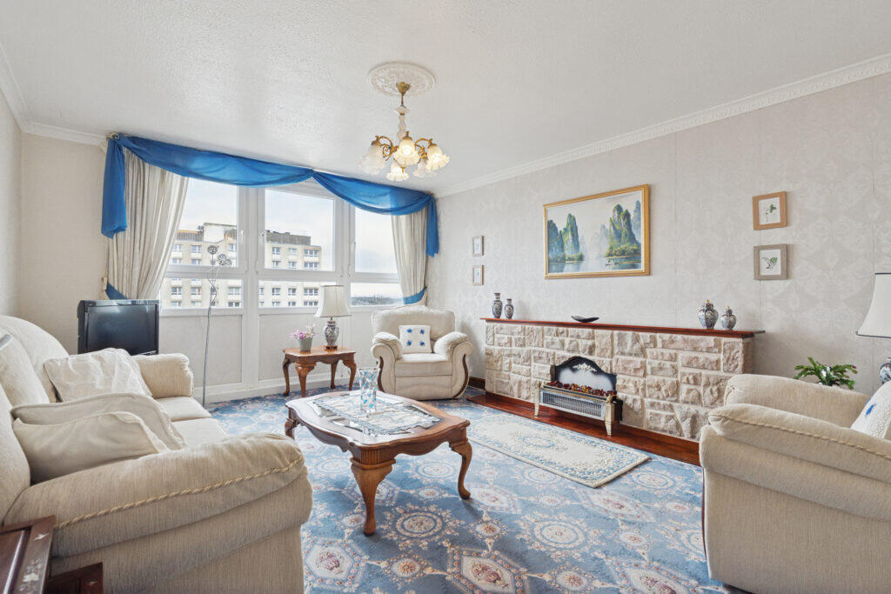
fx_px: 408
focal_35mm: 16
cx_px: 446
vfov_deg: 72.1
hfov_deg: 95.0
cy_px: 297
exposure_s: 1/160
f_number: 5
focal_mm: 11
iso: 400
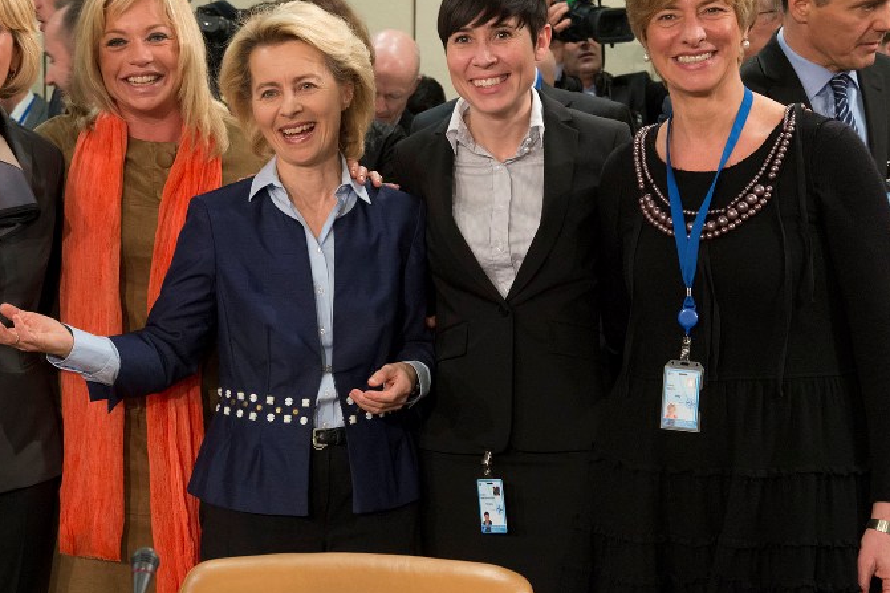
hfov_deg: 21.4
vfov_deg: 14.4
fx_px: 2348
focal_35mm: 95
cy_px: 247
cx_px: 317
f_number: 8
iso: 3200
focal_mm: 65
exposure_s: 1/125
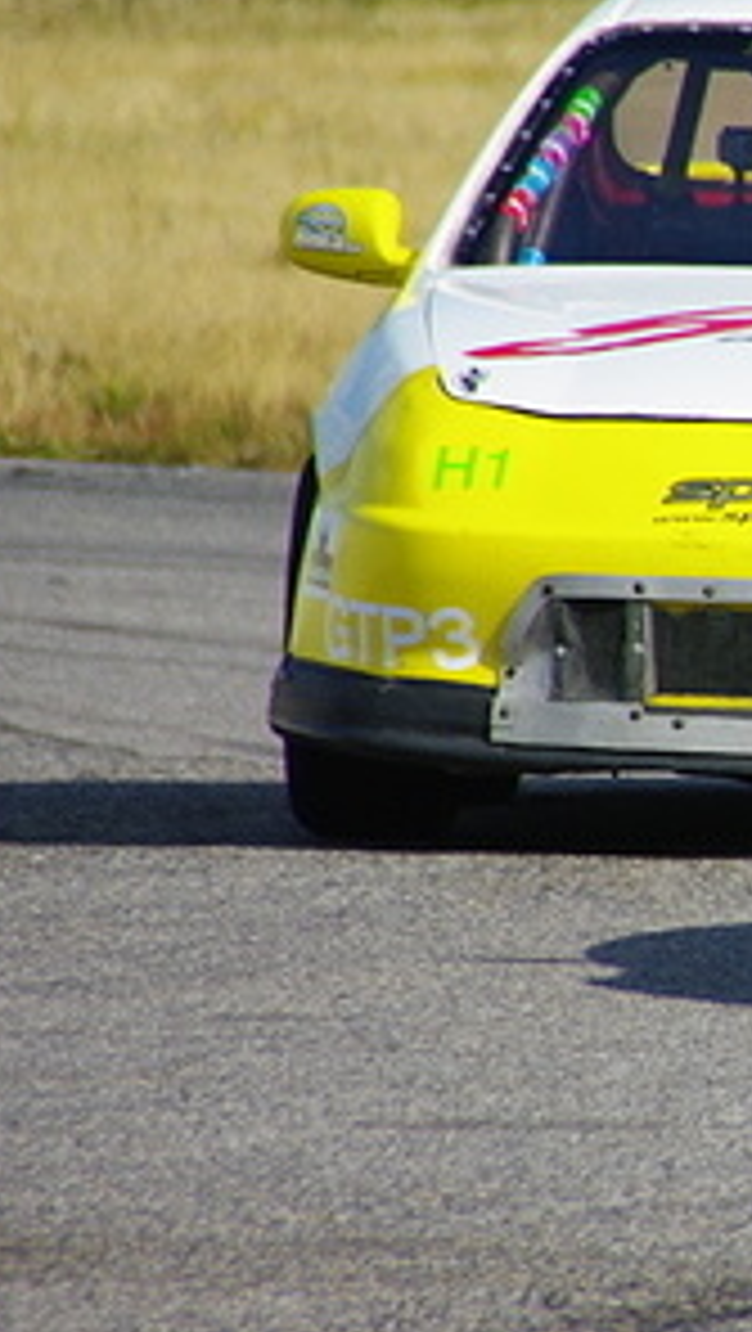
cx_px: 1518
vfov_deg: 2.0
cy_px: 598
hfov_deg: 1.1
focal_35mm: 1062
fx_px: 37561
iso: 100
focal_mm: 250
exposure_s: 1/400
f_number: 7.1
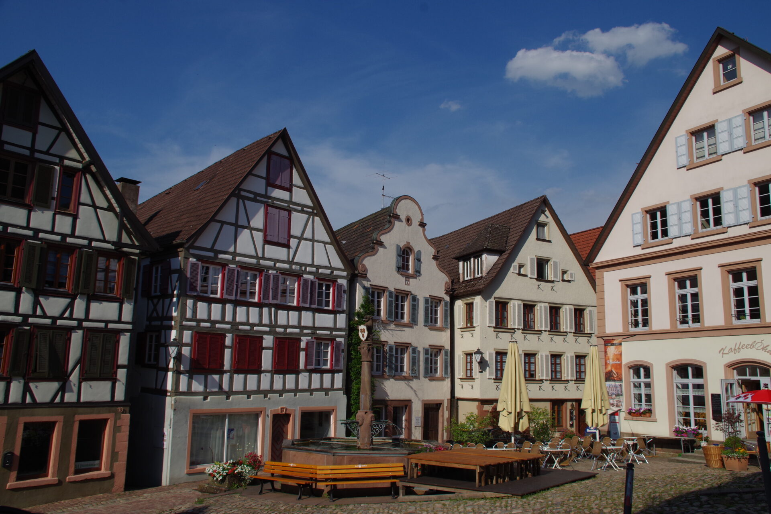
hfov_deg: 61.9
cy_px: 257
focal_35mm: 30
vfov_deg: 43.6
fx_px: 642
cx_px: 386
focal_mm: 20
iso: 200
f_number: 8
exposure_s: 1/800
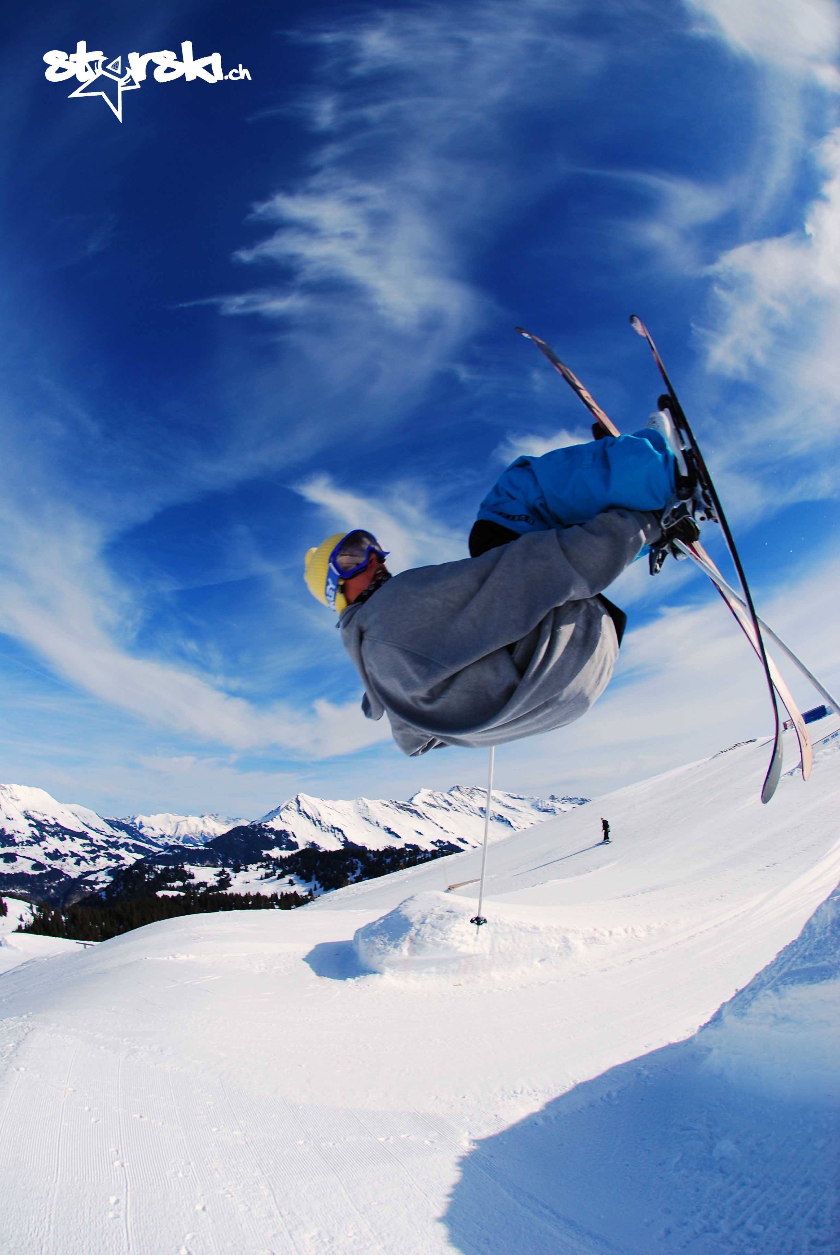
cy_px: 628
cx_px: 420
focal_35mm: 16
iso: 100
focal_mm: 10.5
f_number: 6.3
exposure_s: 1/800
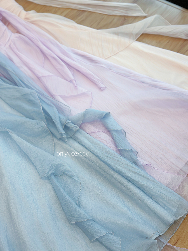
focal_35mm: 48
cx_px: 94
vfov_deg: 39.7
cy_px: 126
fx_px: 348
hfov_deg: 30.3
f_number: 1.78
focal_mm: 6.86
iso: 64
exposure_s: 1/50
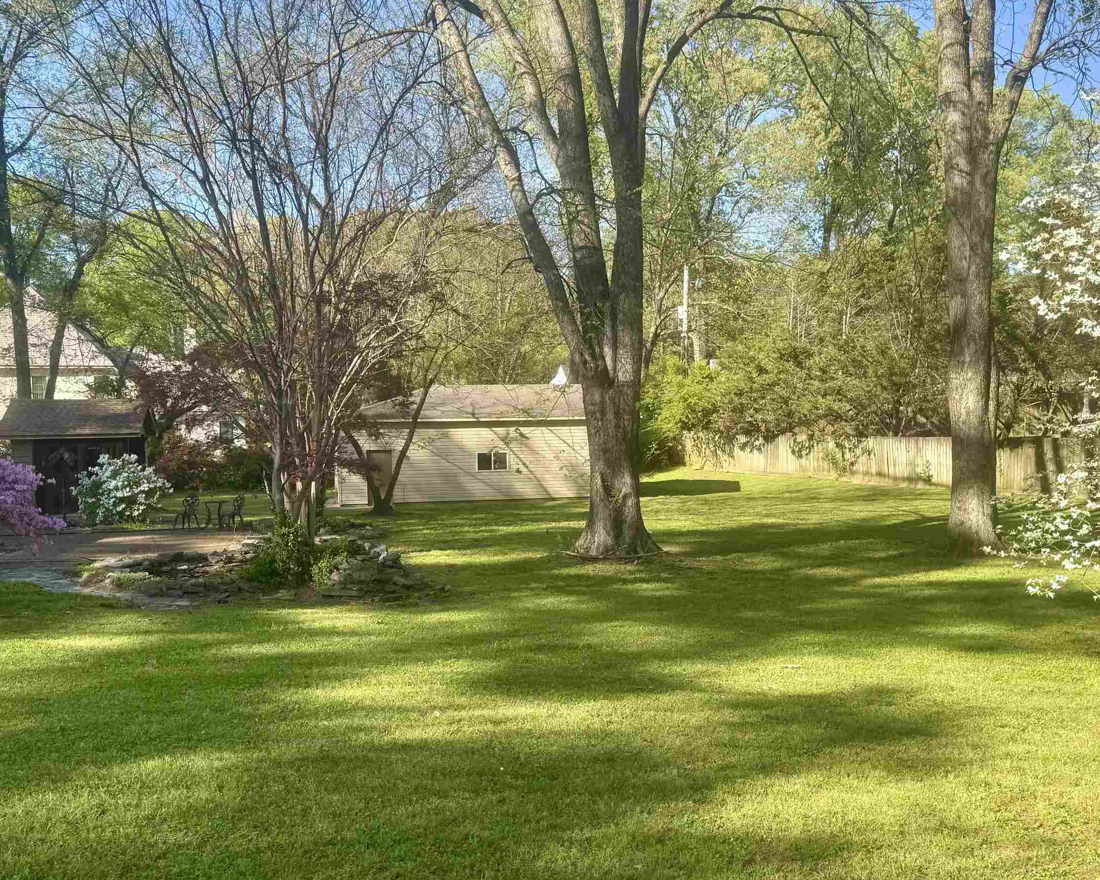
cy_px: 488
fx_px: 1074
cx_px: 574
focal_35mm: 33
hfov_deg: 54.2
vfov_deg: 44.5
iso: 80
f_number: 1.78
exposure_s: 1/1524
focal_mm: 6.76
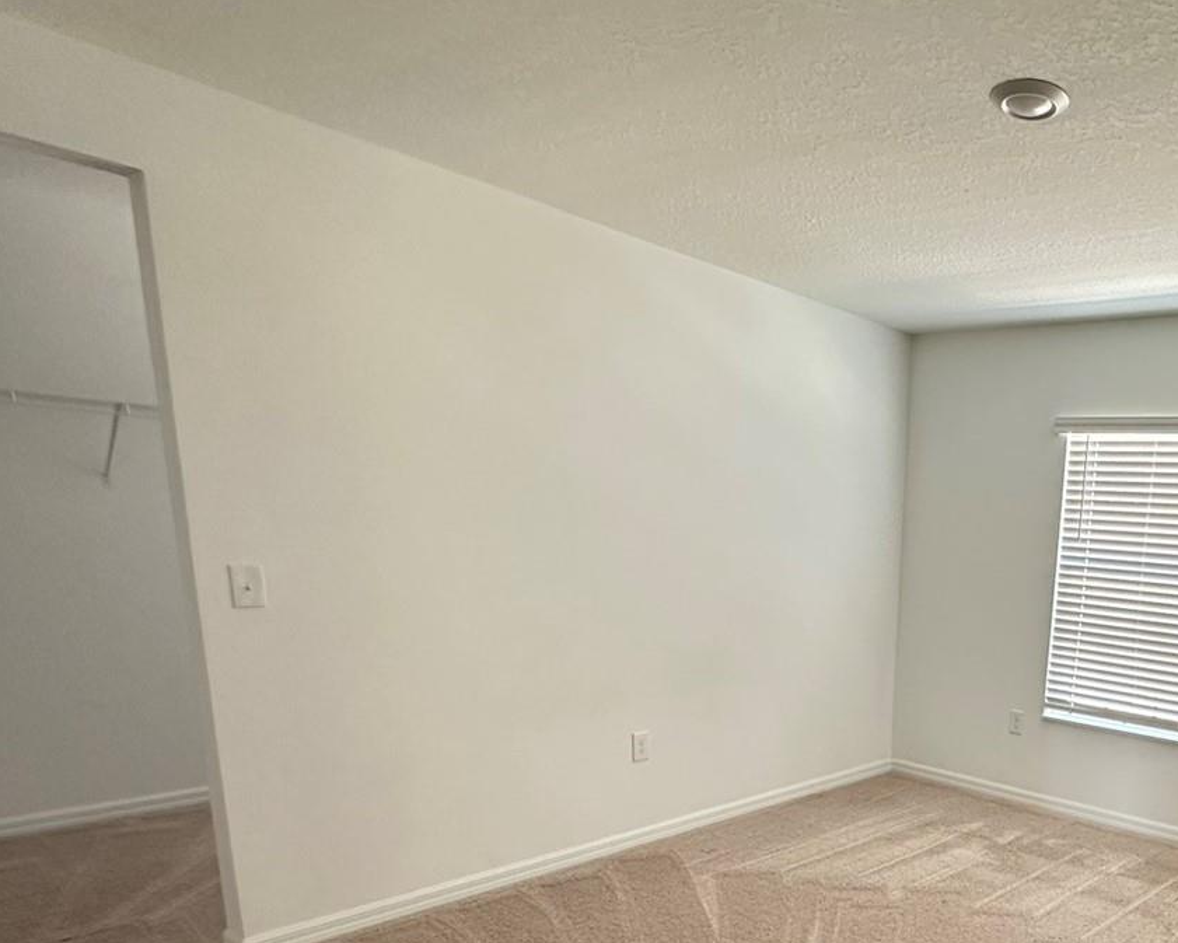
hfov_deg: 60.2
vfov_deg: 51.7
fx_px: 907
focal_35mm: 26
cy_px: 747
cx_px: 959
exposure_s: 1/60
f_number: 2.2
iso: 250
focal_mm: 2.22
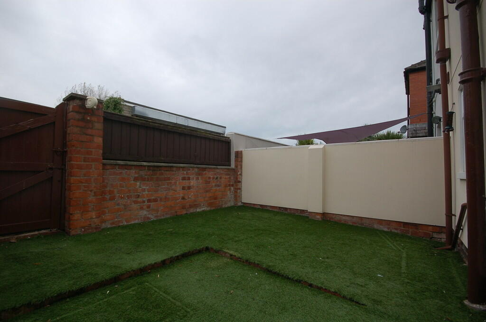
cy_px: 161
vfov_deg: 71.9
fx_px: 222
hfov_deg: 95.1
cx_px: 243
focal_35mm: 16
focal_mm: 11
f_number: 5.6
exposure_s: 1/125
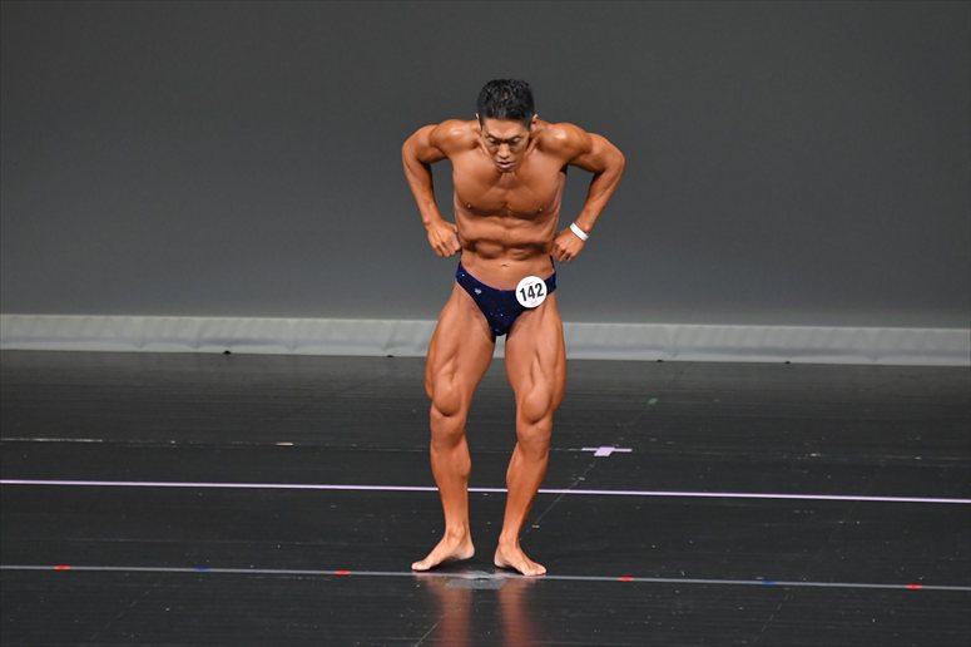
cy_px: 324
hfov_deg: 6.0
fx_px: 9301
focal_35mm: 345
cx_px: 486
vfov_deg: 4.0
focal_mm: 230
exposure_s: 1/400
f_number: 5.6
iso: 4000
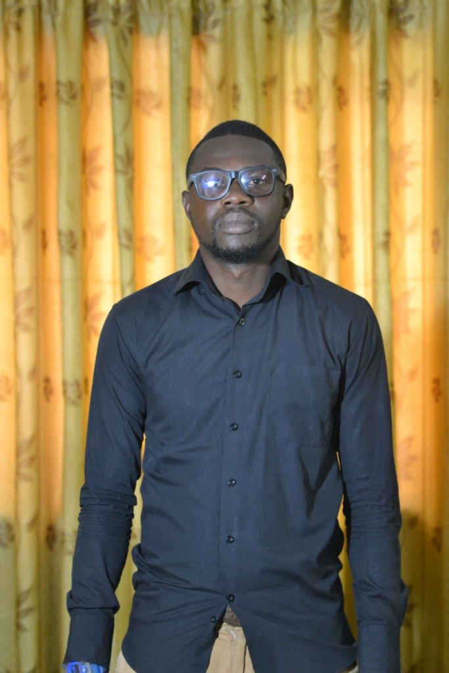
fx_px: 2412
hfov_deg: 10.6
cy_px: 336
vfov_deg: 15.9
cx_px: 224
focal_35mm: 129
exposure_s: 1/125
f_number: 4
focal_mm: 86
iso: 2200
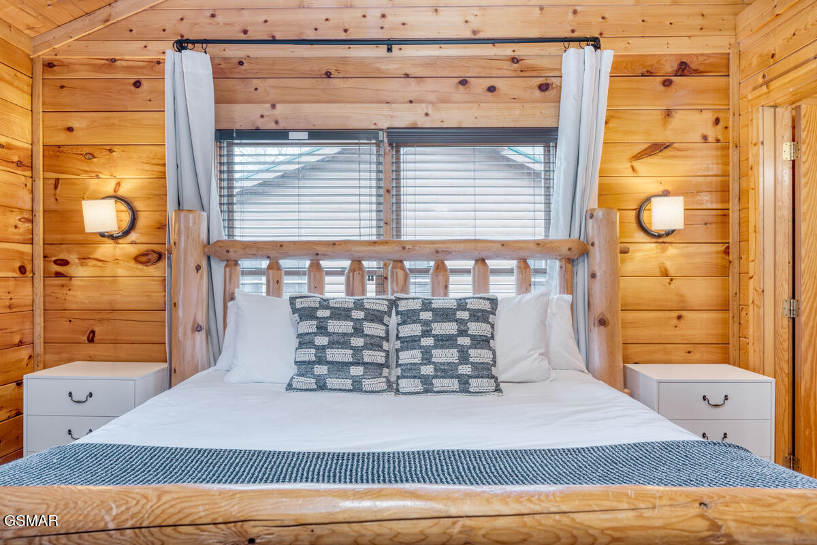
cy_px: 272
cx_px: 408
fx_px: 522
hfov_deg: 76.1
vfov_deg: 55.1
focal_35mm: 23
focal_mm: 23
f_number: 8
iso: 200
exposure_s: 1/20
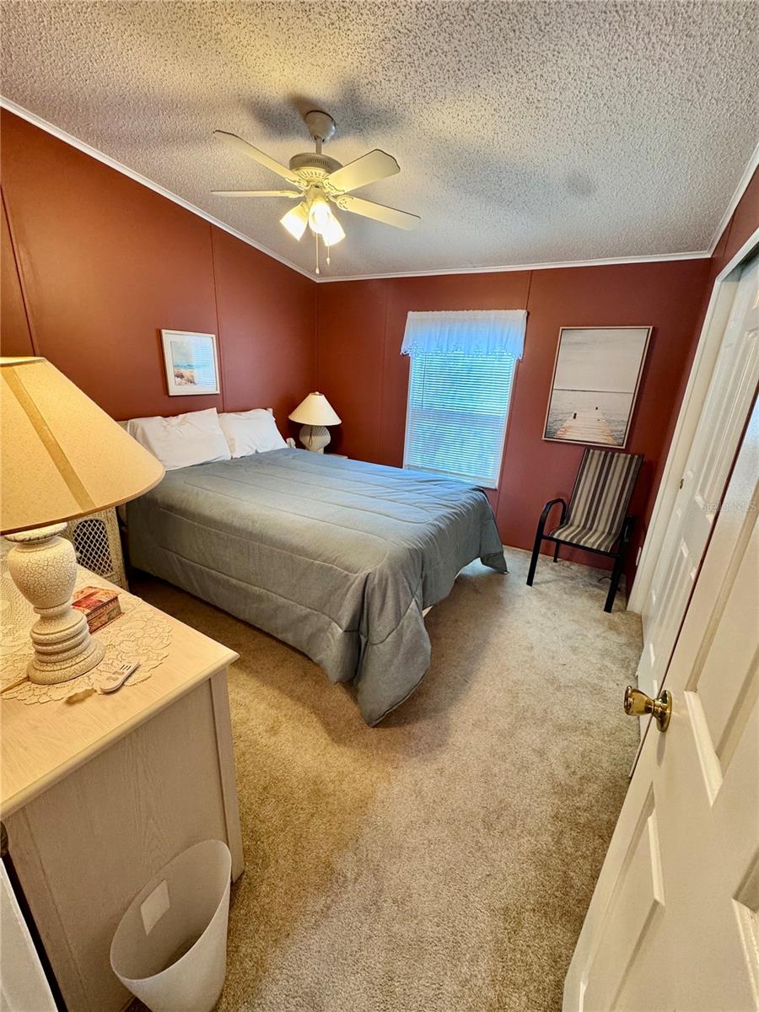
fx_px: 409
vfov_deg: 102.1
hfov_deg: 85.7
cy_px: 506
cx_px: 380
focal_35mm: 14
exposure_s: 1/60
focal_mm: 2.22
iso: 200
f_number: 2.2
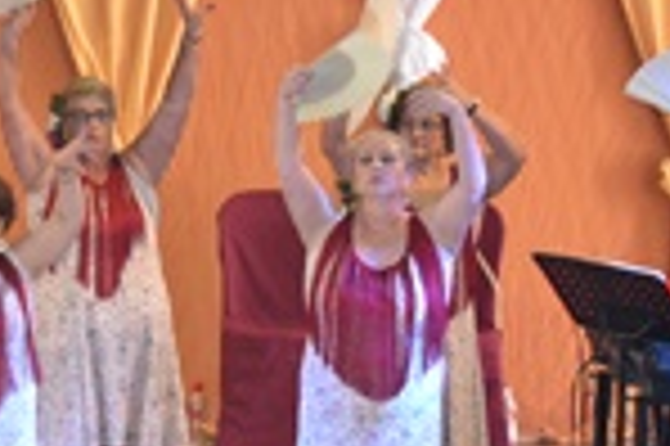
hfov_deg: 4.9
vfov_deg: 3.3
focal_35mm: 418
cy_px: 374
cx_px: -319
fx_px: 7771
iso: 2000
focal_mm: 92
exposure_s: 1/60
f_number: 4.5
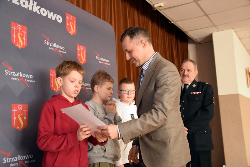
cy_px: 84
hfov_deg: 46.4
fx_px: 292
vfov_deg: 31.9
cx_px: 125
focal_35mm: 42
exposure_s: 1/60
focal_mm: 28
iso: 2000
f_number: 4
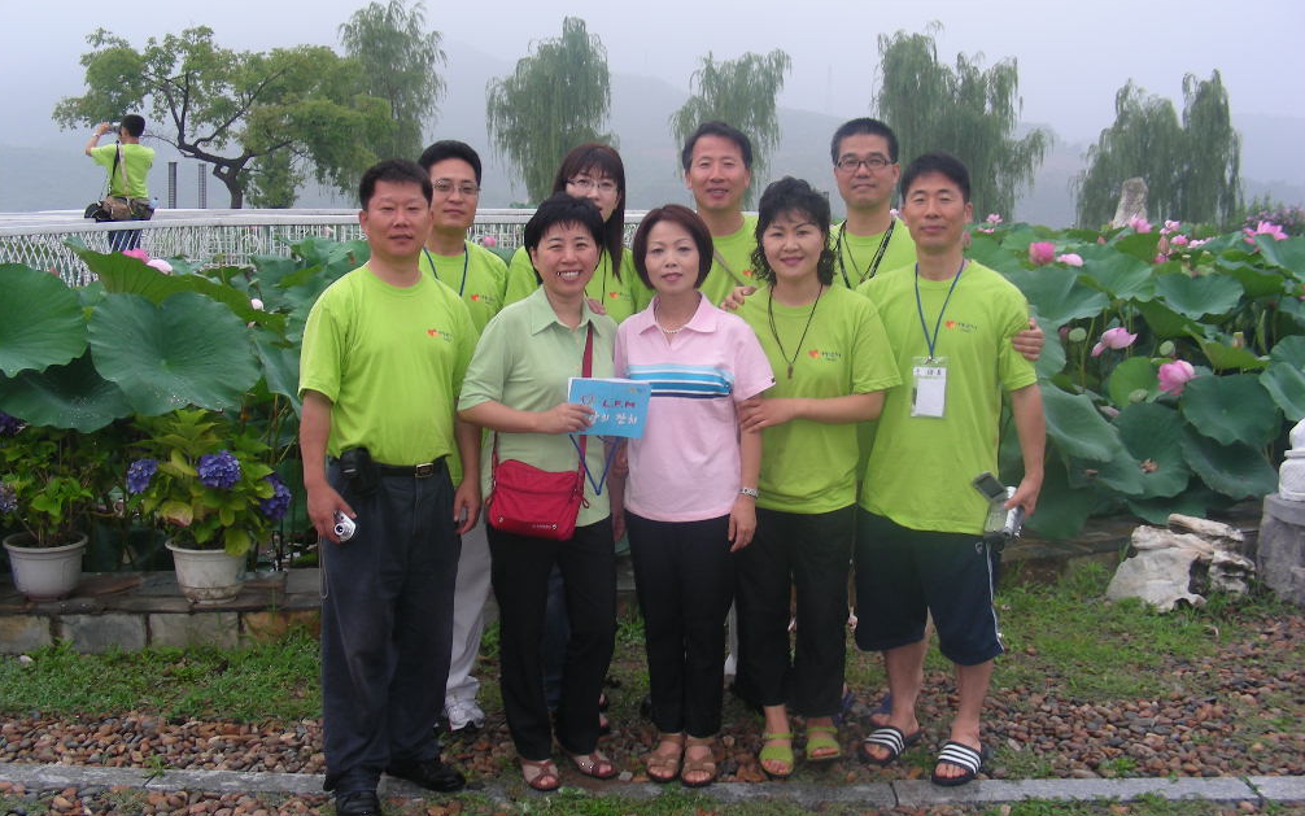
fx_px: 1458
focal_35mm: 41
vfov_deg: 31.3
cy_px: 406
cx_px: 651
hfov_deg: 48.2
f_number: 3.5
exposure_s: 1/30
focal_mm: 6.3
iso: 53
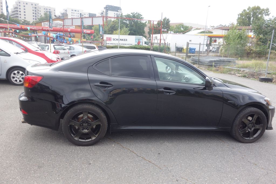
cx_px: 138
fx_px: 215
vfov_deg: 46.4
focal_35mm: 28
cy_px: 92
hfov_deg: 65.5
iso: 125
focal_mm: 10.4
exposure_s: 1/125
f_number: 5.6
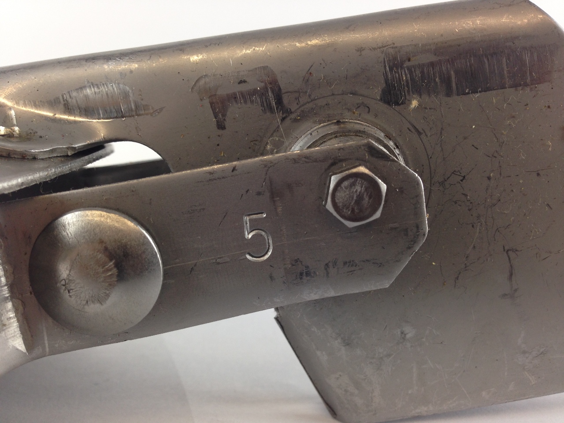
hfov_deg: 55.4
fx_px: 538
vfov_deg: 42.9
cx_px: 282
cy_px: 212
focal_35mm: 33
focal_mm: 4.12
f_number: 2.4
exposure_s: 1/60
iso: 50
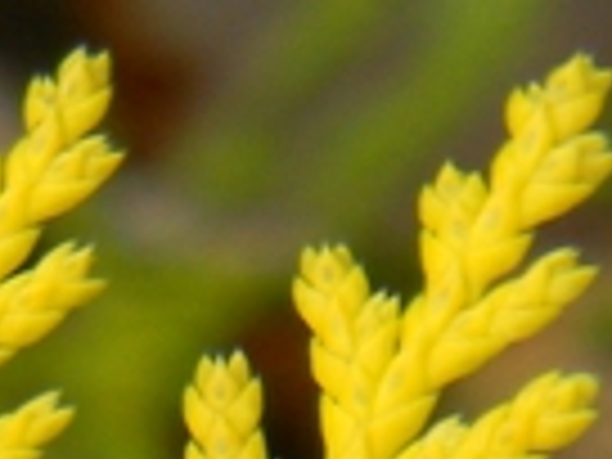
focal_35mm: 505
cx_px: 234
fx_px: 8928
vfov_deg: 2.9
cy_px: 1660
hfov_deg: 3.9
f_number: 4.3
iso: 80
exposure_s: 1/255
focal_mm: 12.2
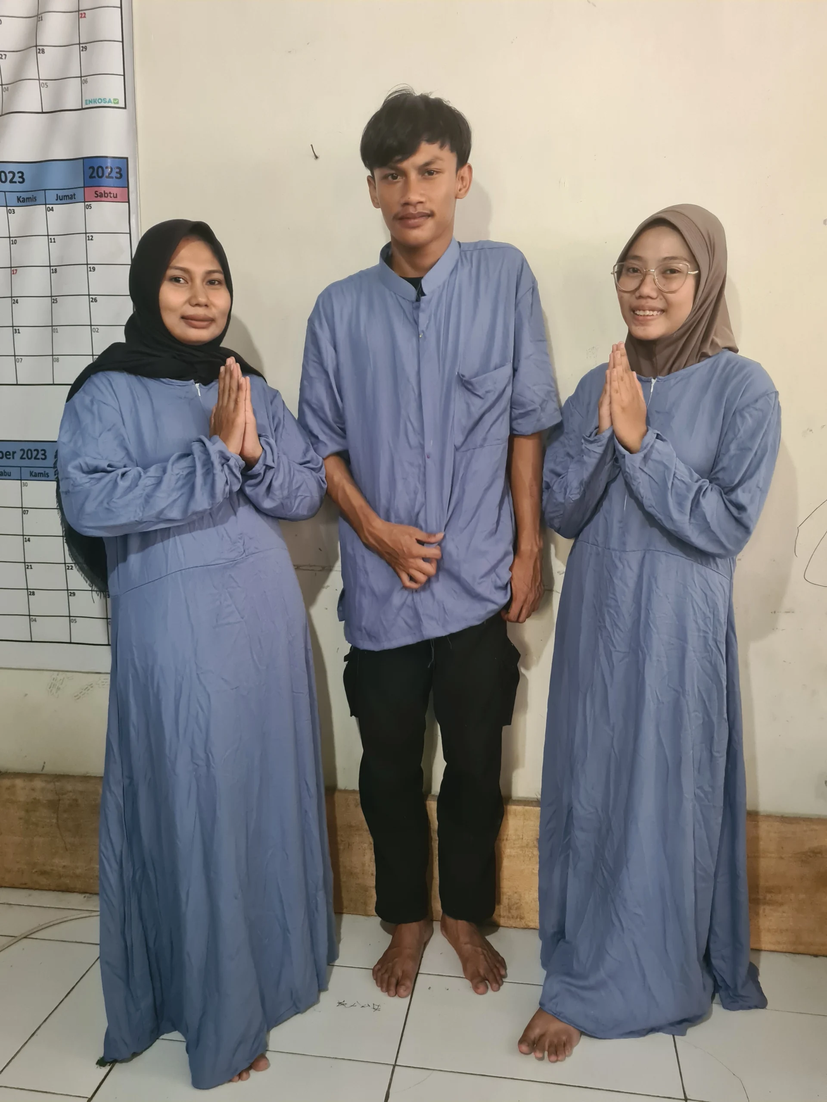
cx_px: 414
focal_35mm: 26
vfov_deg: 67.3
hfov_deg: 53.1
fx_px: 828
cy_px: 551
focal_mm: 5.4
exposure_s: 1/50
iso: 800
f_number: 1.8
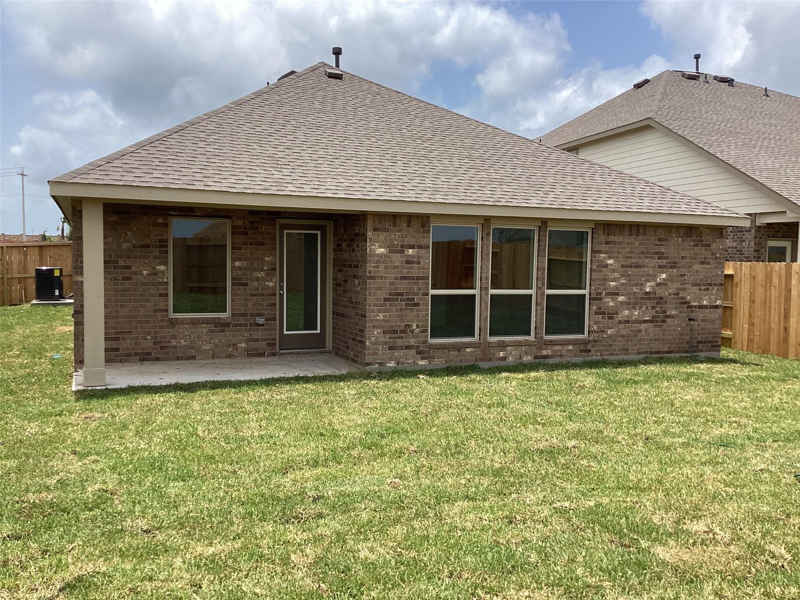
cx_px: 400
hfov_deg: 58.4
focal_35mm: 31
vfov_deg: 45.4
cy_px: 300
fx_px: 716
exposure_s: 1/1294
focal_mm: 3.3
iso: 25
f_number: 2.4
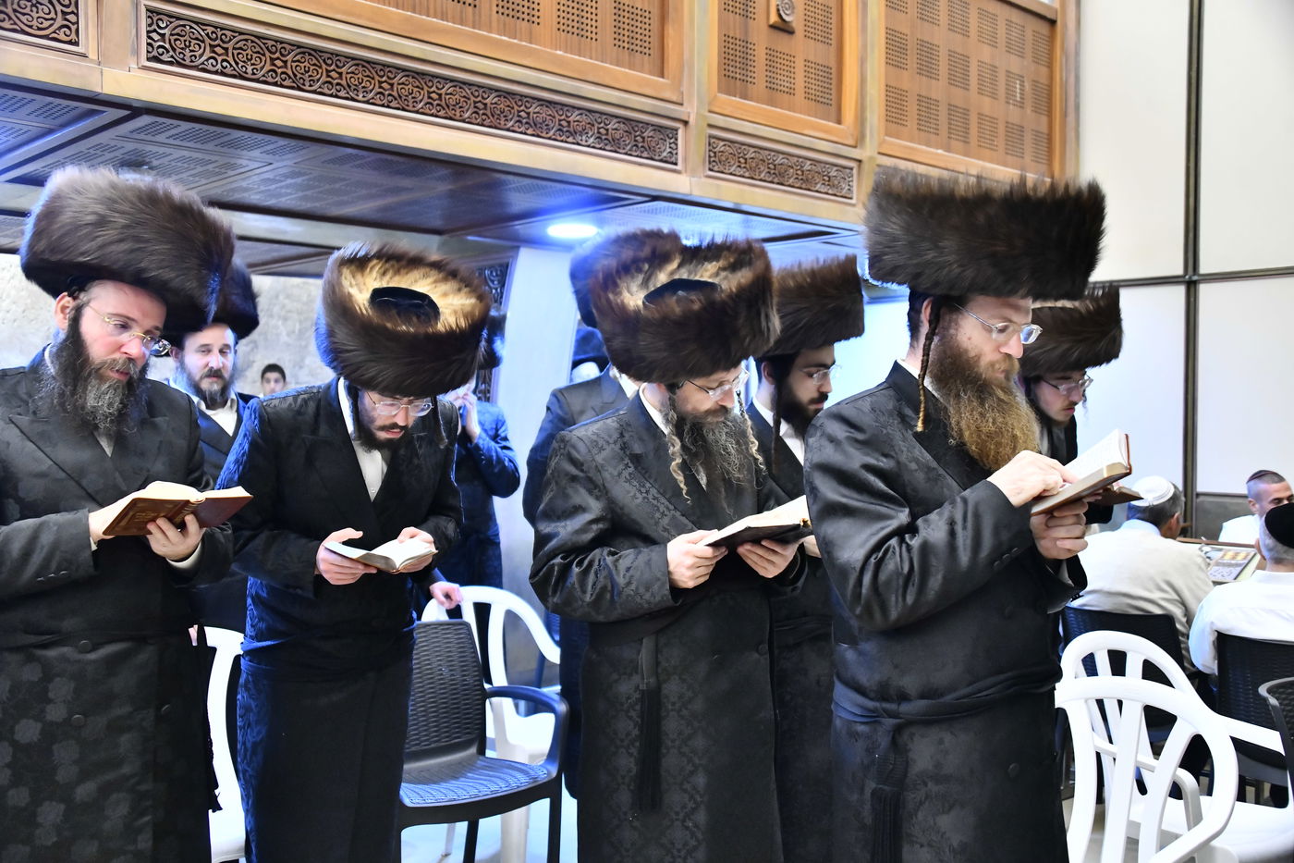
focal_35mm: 35
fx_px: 1258
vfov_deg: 37.8
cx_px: 647
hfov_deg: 54.4
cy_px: 432
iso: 3200
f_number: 3.8
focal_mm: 35
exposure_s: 1/80
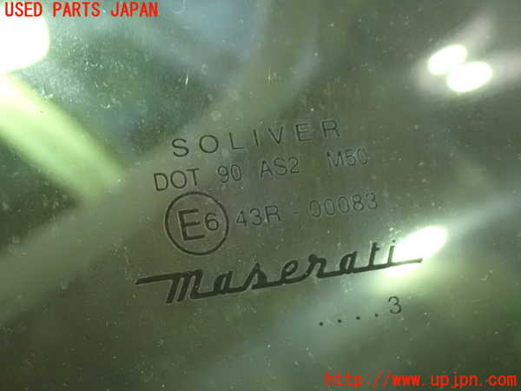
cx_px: 260
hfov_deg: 19.6
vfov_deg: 14.8
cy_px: 196
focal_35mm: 100
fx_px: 1505
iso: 1600
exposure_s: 1/10
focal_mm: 18
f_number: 4.9
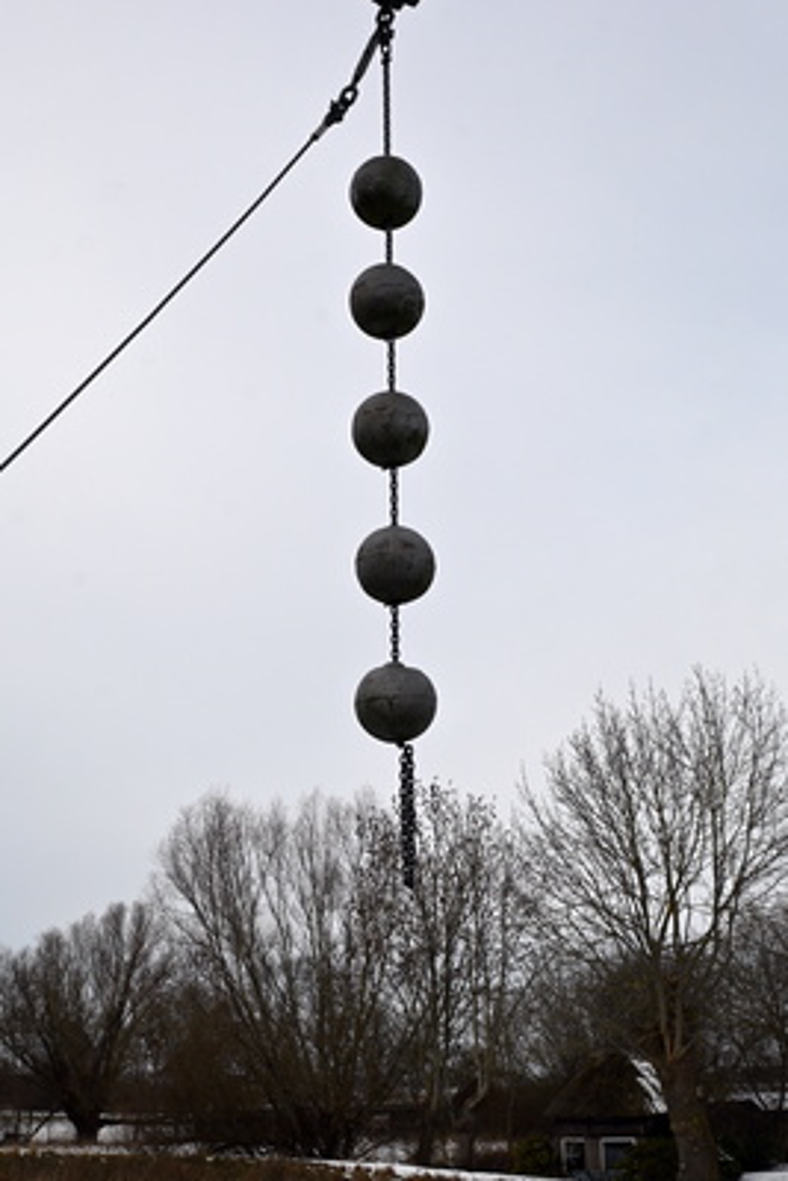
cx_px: 394
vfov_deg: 46.4
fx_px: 1378
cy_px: 590
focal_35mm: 42
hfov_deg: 31.9
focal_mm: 28
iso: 100
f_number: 8
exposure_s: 1/500
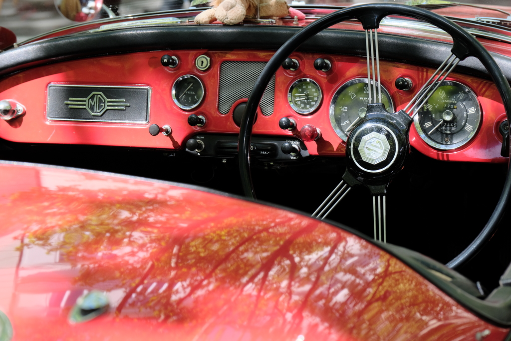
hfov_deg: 19.5
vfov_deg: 13.0
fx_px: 1491
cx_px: 256
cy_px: 170
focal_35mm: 105
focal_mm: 70
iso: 640
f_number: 5.6
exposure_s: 1/250
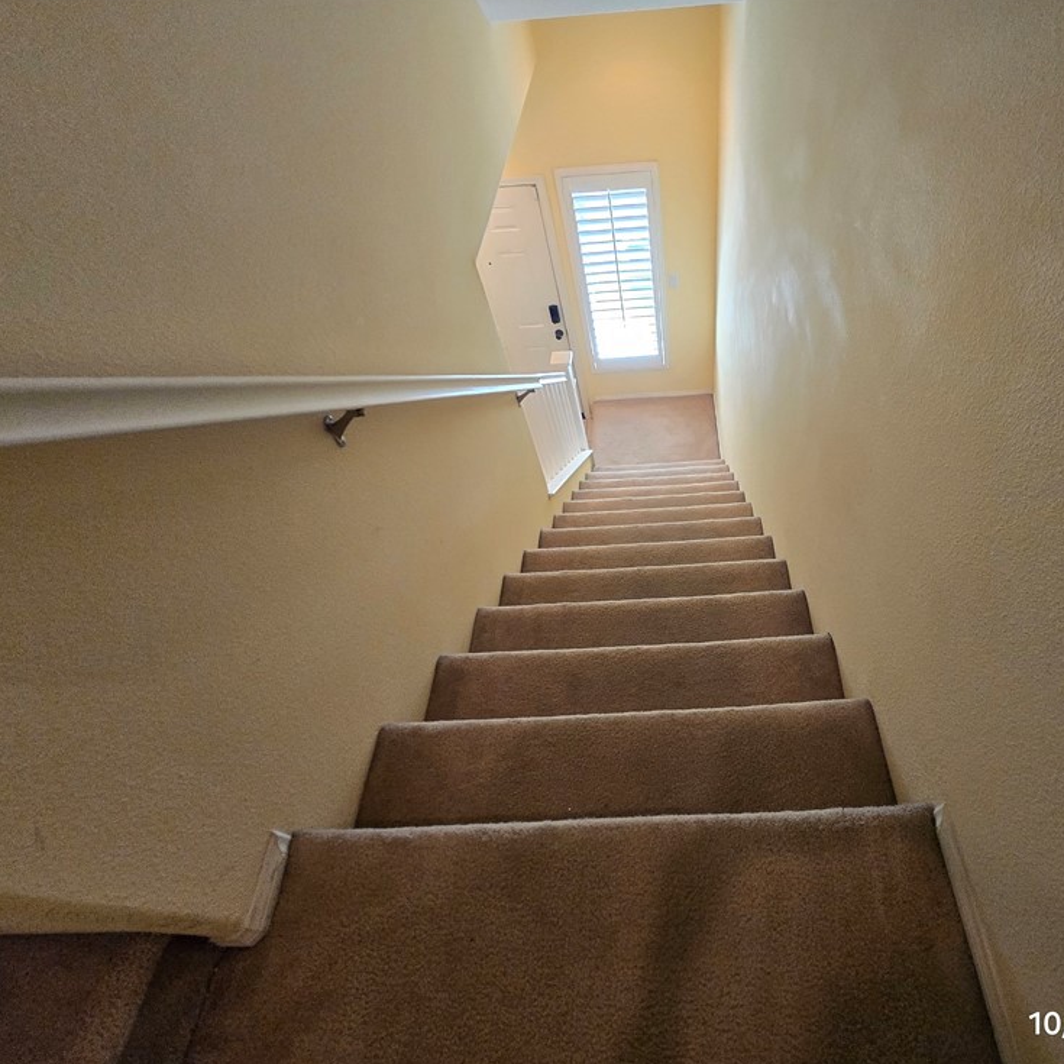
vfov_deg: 87.4
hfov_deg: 85.8
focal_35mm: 16
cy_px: 549
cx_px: 660
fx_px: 556
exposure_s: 1/60
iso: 320
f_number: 2.2
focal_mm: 1.7
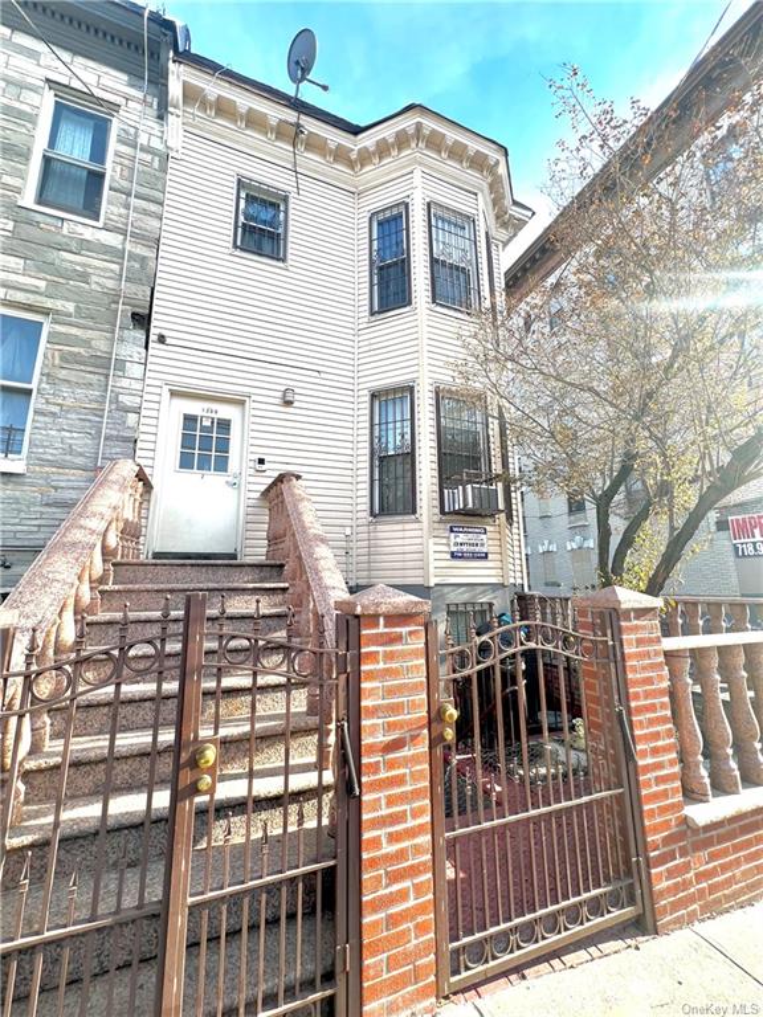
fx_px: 382
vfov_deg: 106.2
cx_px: 382
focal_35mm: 13
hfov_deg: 89.9
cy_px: 508
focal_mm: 1.57
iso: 32
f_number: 1.8
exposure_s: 1/318
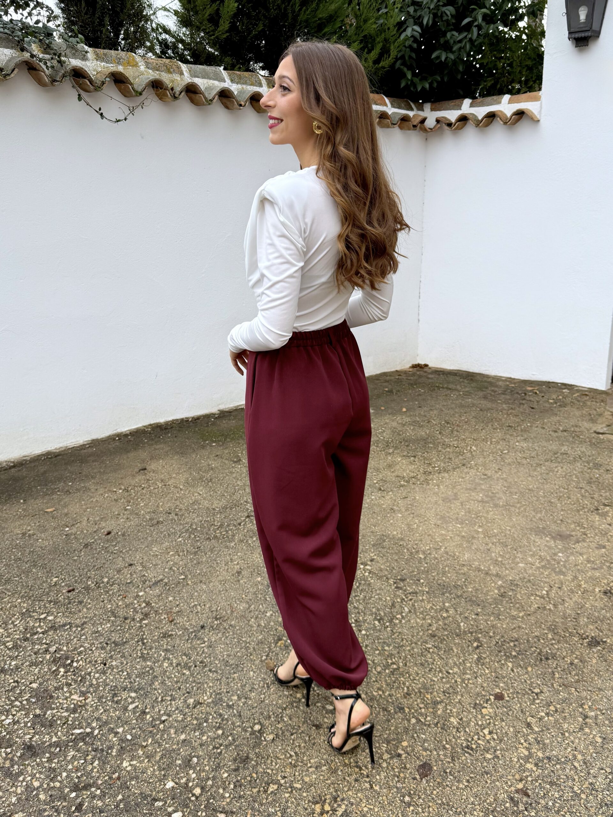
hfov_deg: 56.8
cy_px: 408
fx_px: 567
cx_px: 306
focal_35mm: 24
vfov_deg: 71.6
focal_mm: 6.76
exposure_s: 1/121
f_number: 1.78
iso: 50
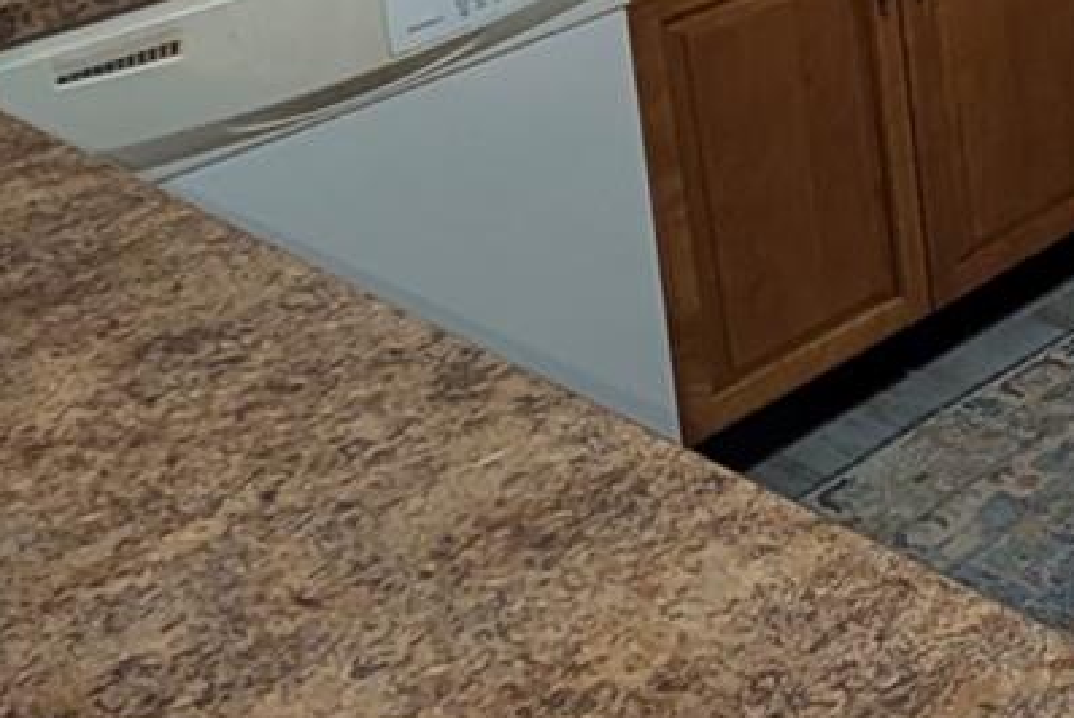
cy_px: -243
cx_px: 1576
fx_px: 1911
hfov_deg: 24.8
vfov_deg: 19.4
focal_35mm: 64
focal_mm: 2.02
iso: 222
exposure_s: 1/60
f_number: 1.7
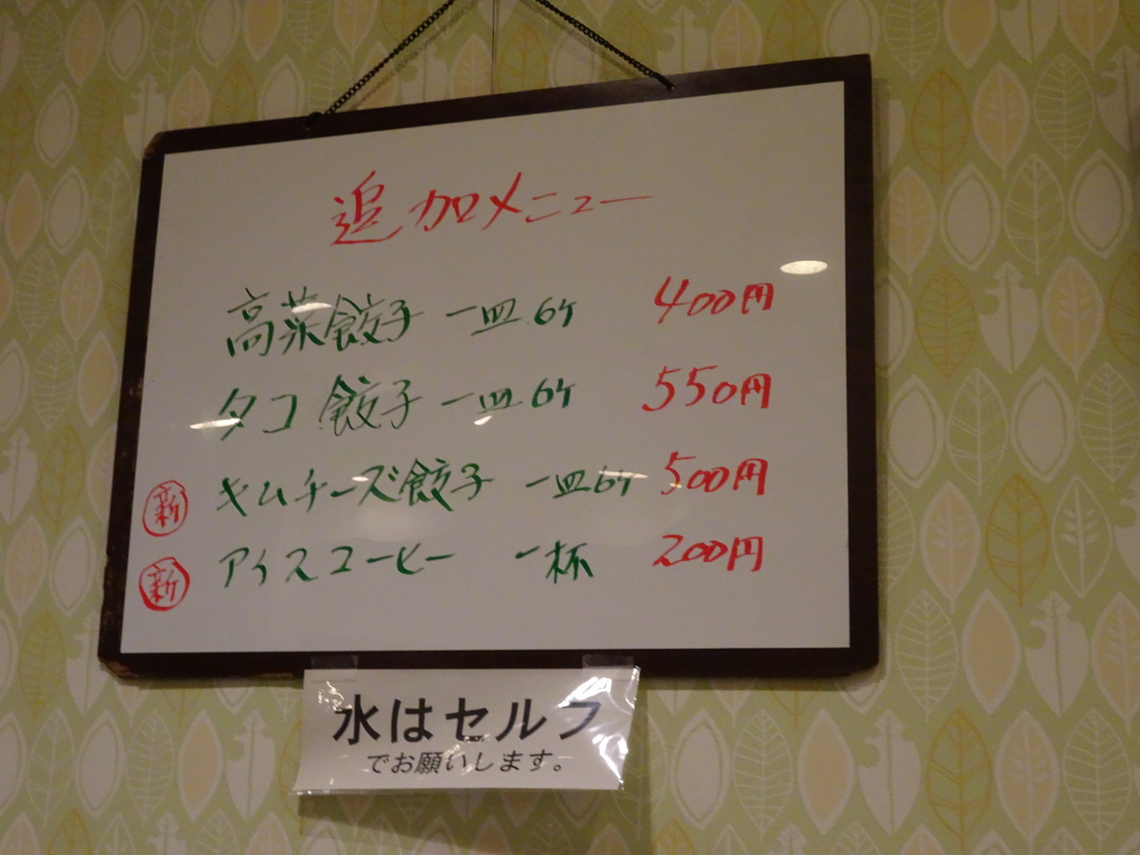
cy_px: 428
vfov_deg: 30.3
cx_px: 570
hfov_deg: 39.7
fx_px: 1581
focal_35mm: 48
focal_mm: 8.18
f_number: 4.5
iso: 800
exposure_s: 1/30
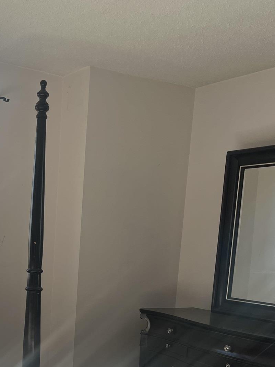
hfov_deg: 25.5
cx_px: 47
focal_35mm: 56
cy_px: 335
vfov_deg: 32.5
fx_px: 593
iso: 50
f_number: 1.6
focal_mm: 5.1
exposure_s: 1/661
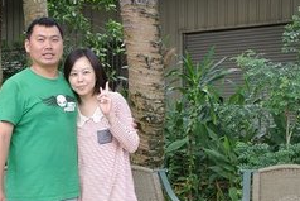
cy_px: 164
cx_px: 55
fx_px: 525
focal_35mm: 63
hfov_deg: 31.0
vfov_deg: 21.3
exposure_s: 1/200
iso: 200
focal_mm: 11.4
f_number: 3.5
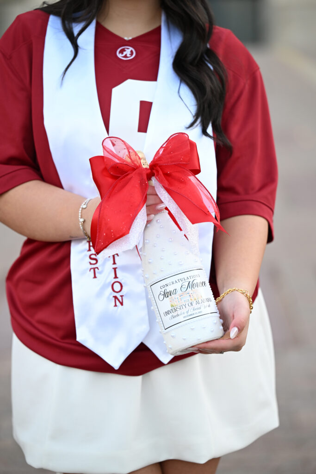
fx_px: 1645
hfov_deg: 11.0
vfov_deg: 16.4
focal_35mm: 125
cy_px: 237
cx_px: 158
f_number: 2.8
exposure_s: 1/320
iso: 400
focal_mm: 125
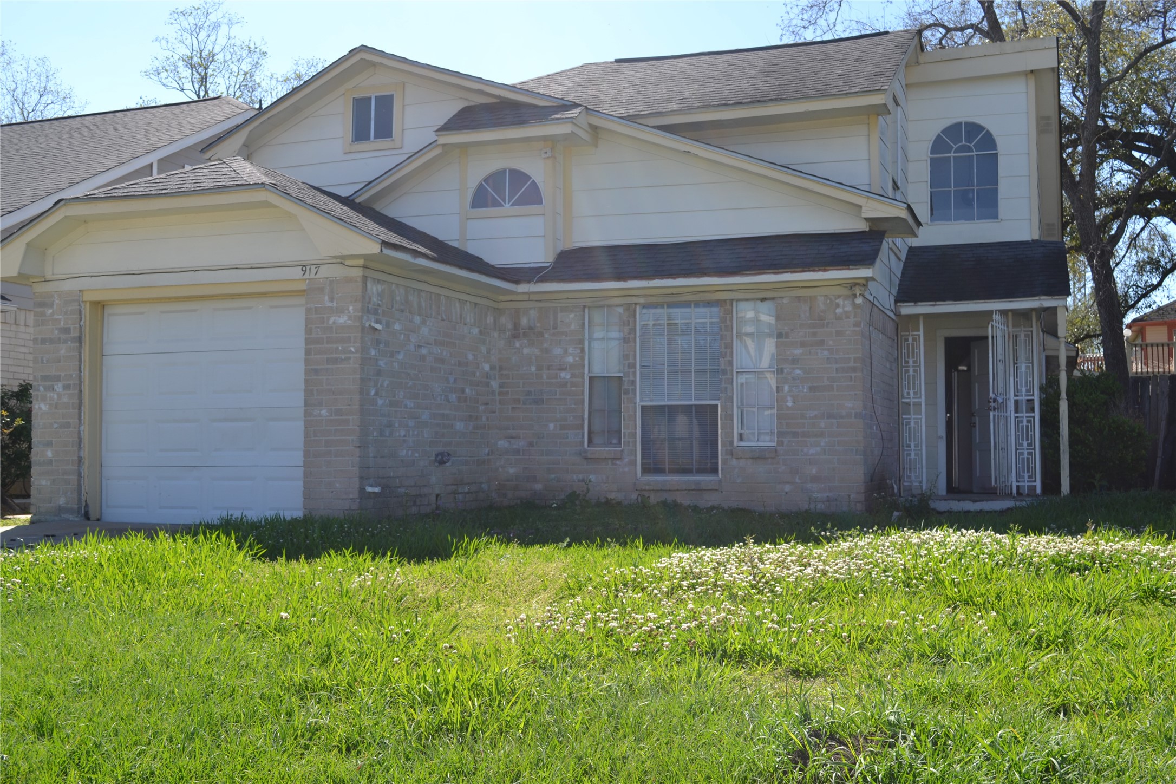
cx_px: 588
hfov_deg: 49.6
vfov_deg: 34.2
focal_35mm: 39
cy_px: 392
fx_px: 1274
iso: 100
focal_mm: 26
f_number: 7.1
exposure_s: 1/200
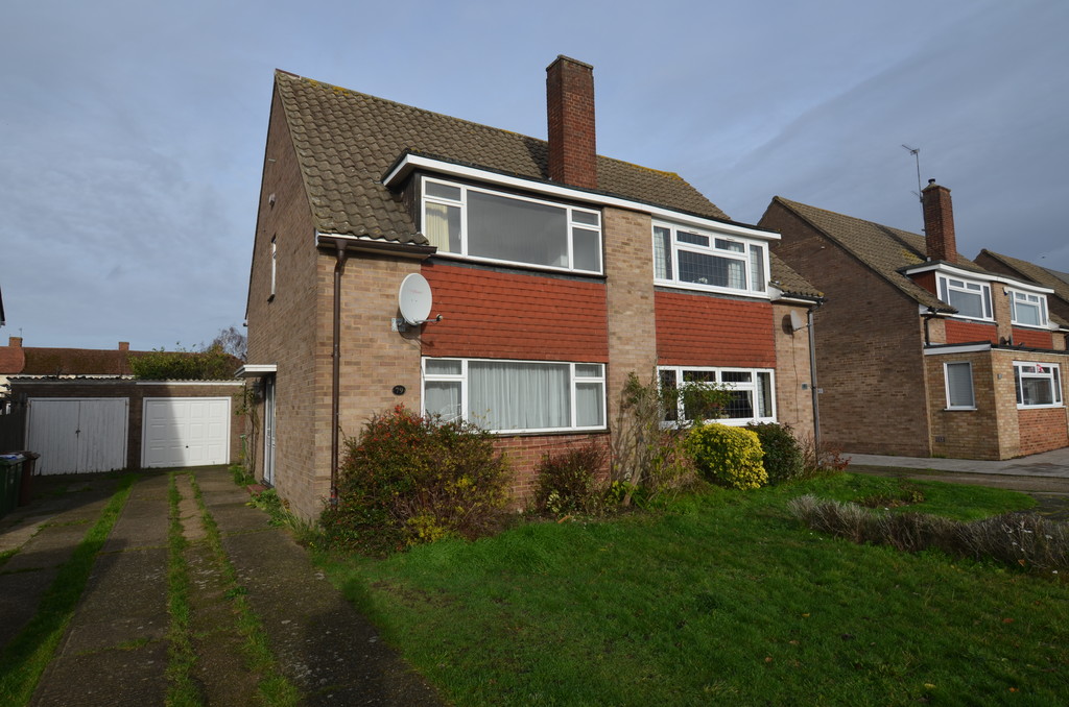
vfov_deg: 63.0
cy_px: 354
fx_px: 578
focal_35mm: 20
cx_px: 534
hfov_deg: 85.5
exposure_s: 1/250
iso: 125
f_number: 8
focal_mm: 13
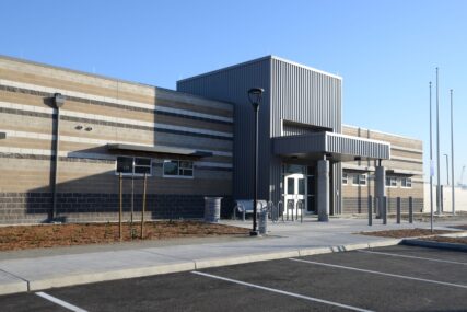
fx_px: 454
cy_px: 156
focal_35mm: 35
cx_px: 234
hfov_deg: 54.4
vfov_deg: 37.9
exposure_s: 1/320
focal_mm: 35
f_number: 9
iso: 250
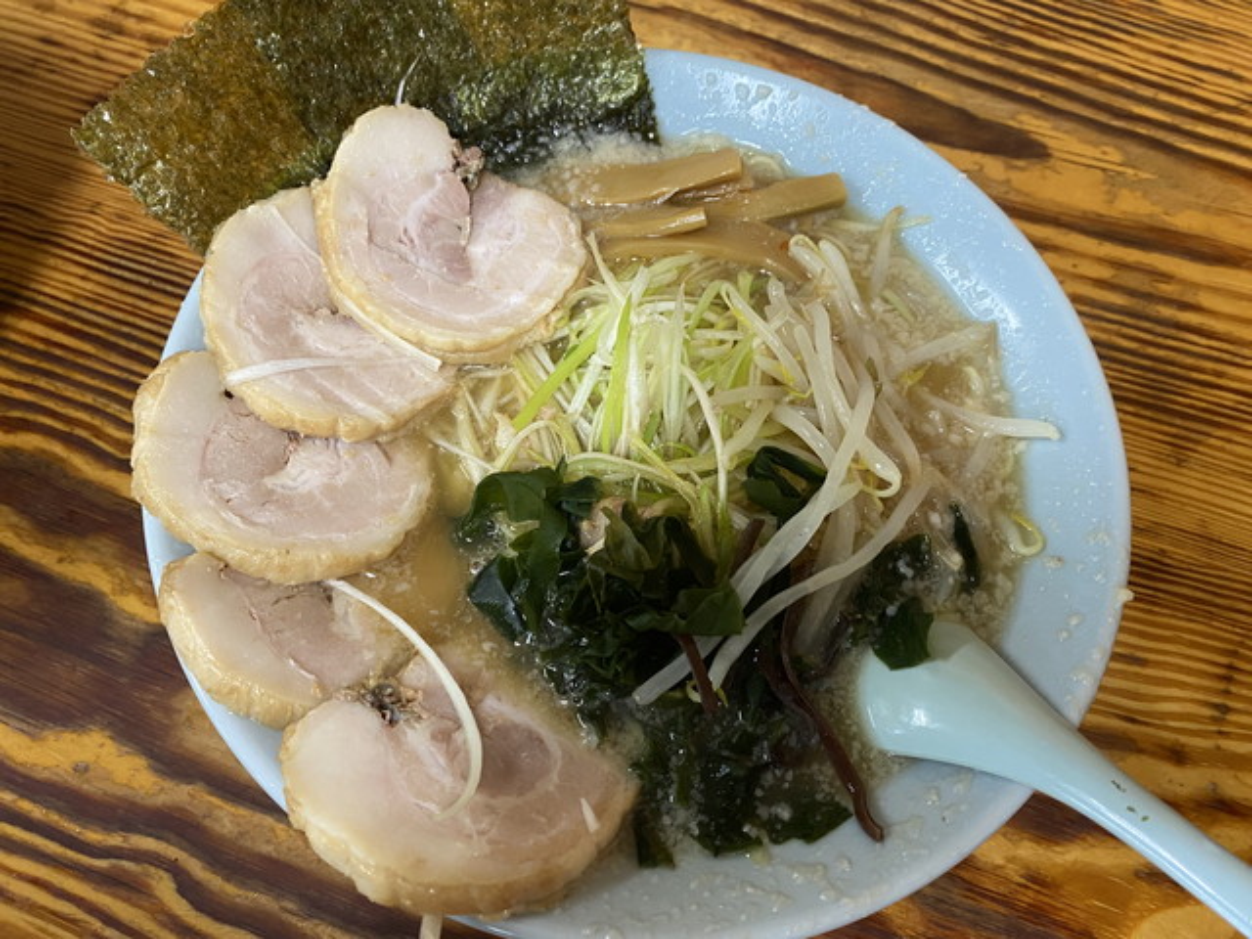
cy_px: 470
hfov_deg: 67.3
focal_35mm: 26
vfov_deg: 53.1
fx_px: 940
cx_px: 626
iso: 200
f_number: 1.8
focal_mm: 4.25
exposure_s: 1/50
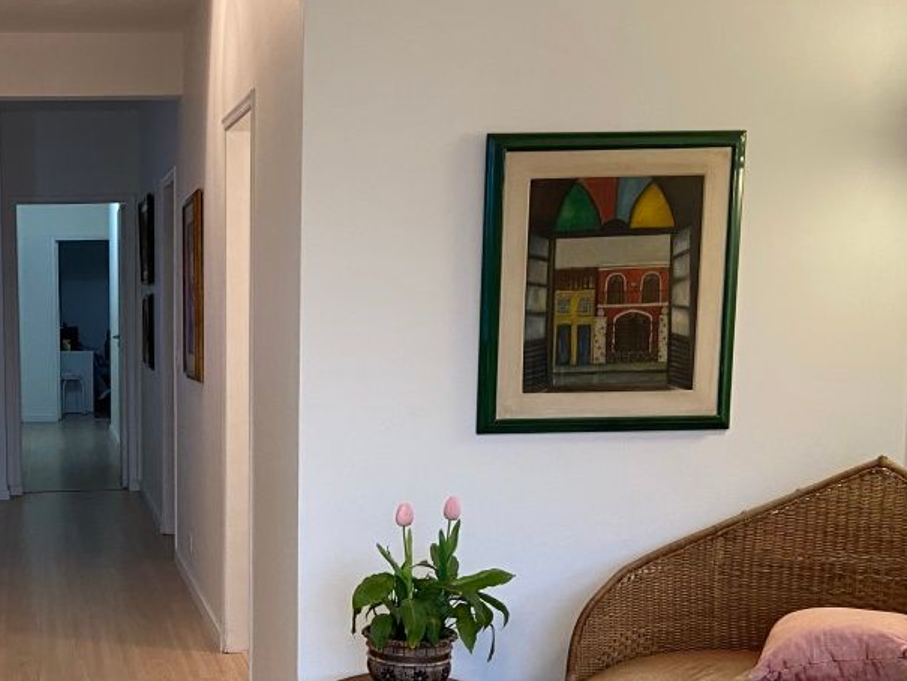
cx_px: 103
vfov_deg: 26.3
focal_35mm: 55
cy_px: 489
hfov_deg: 33.2
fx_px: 1441
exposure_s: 1/60
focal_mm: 4.25
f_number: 1.8
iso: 160
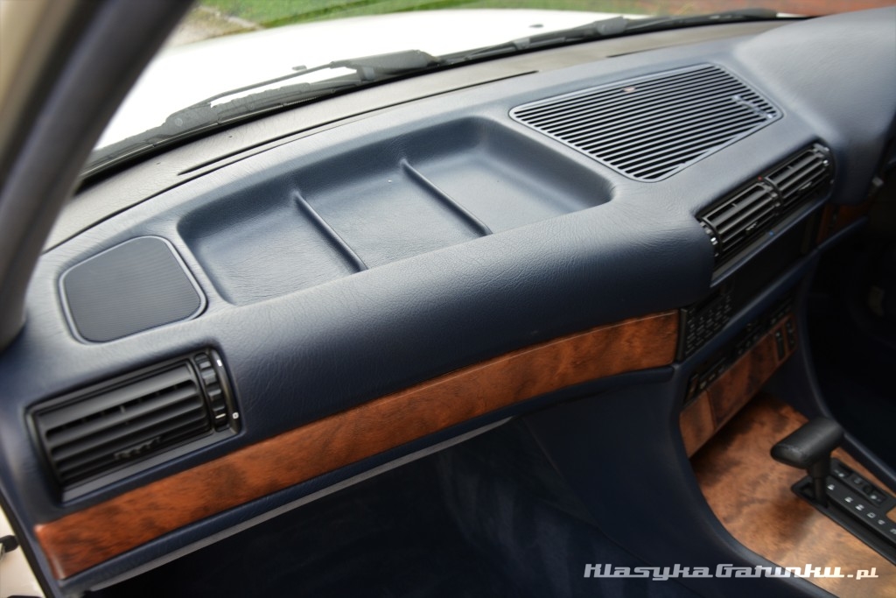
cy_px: 299
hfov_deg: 59.5
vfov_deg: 41.7
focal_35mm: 32
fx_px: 784
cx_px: 448
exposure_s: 1/60
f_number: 4
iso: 400
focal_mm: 21
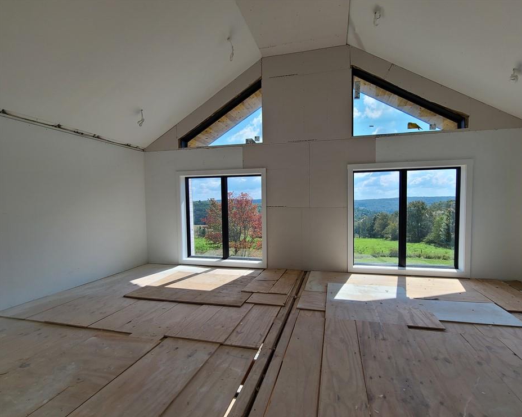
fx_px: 216
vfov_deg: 87.9
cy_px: 214
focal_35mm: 14
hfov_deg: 100.4
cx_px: 286
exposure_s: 1/1076
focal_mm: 2.2
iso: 50
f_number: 2.2
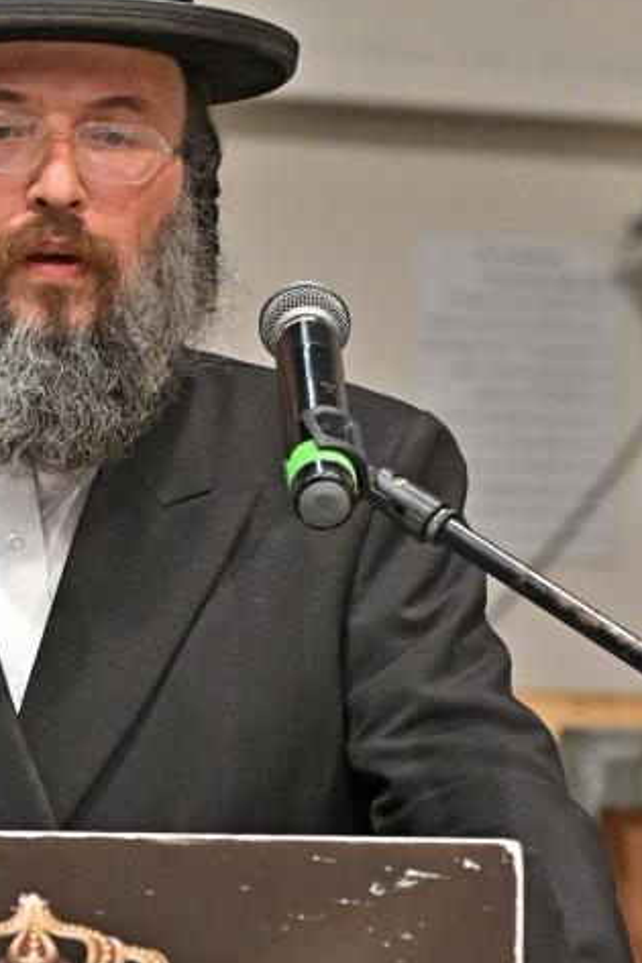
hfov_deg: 5.2
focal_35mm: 262
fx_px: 7013
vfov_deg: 7.9
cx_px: 54
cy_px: 768
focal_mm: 81
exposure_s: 1/250
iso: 1600
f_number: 4
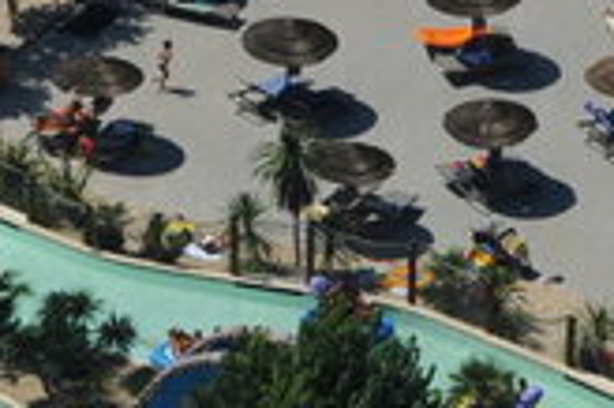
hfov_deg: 1.6
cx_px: 1382
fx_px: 22422
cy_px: -71
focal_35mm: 1316
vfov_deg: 1.0
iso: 400
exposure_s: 1/2000
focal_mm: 200
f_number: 9
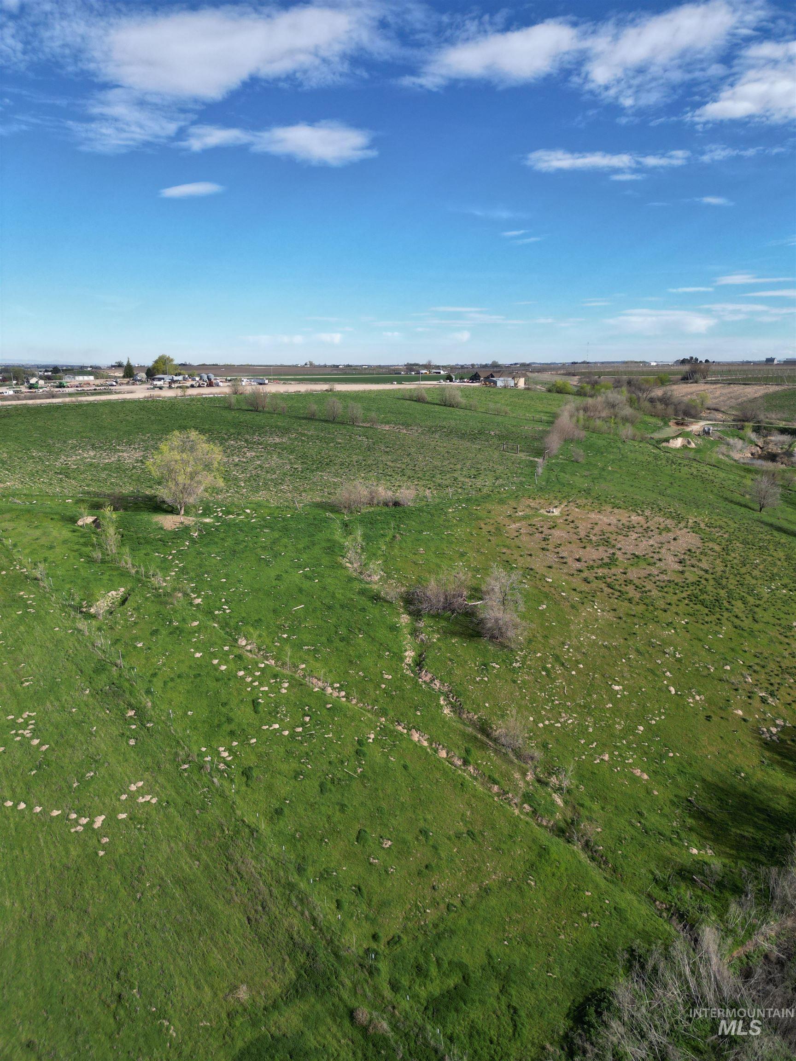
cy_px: 530
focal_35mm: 24
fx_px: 736
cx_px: 398
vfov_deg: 71.6
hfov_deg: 56.8
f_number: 1.7
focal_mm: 6.72
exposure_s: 1/2500
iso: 100
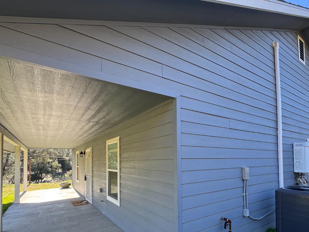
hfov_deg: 81.3
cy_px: 156
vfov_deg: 64.2
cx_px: 176
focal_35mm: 20
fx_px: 179
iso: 40
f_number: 2.2
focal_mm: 2.22
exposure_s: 1/176
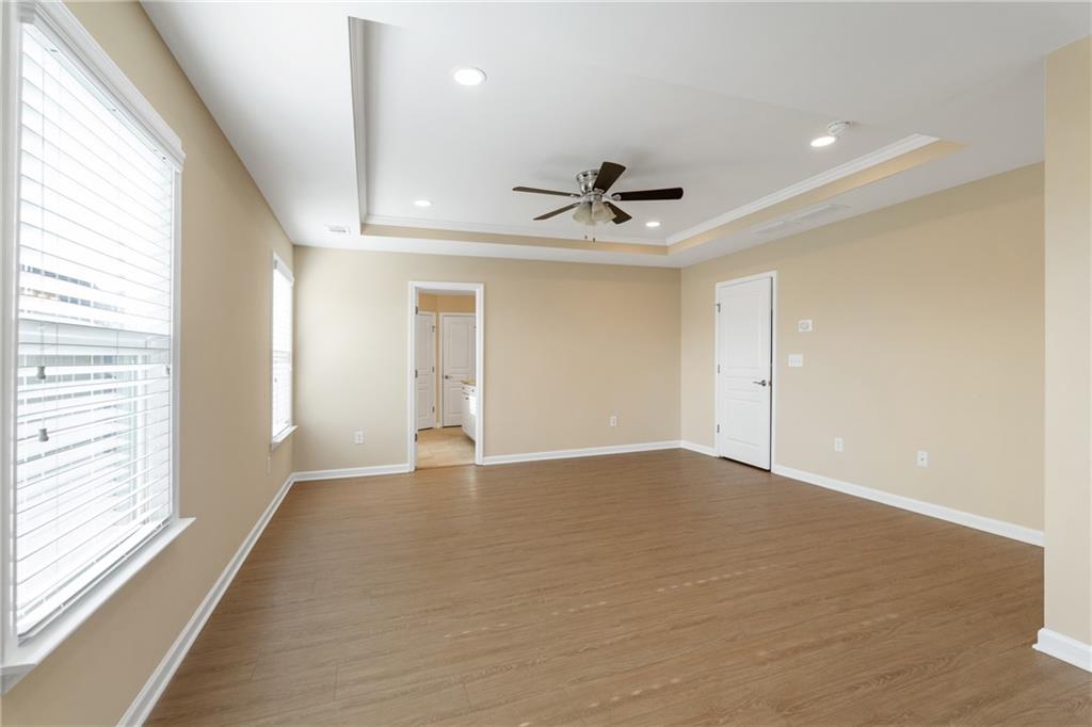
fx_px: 485
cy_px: 364
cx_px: 546
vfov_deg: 73.7
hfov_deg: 96.8
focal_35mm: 16
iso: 1250
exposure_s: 1/100
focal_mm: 16
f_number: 6.3
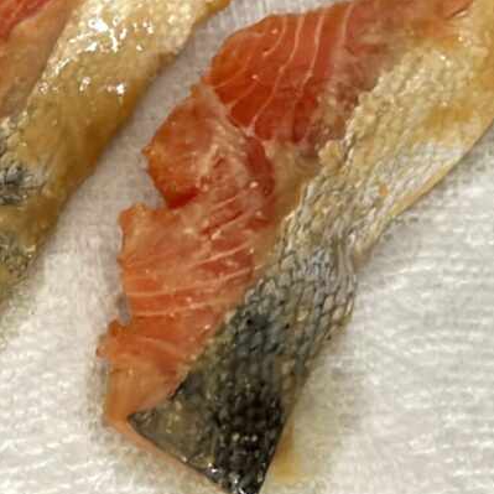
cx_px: 17
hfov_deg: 15.7
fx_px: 1760
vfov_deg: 15.9
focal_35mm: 109
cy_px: 116
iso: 640
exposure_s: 1/40
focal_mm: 6.86
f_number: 1.78
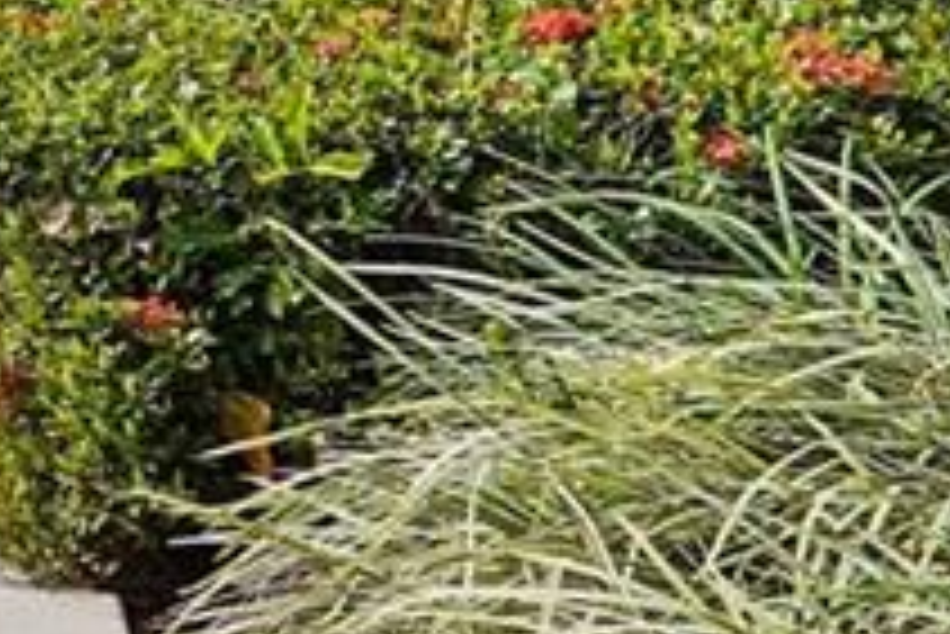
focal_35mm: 129
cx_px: -2593
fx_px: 3406
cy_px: -436
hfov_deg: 8.8
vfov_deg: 10.2
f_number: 8
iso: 80
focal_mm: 17
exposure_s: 1/125
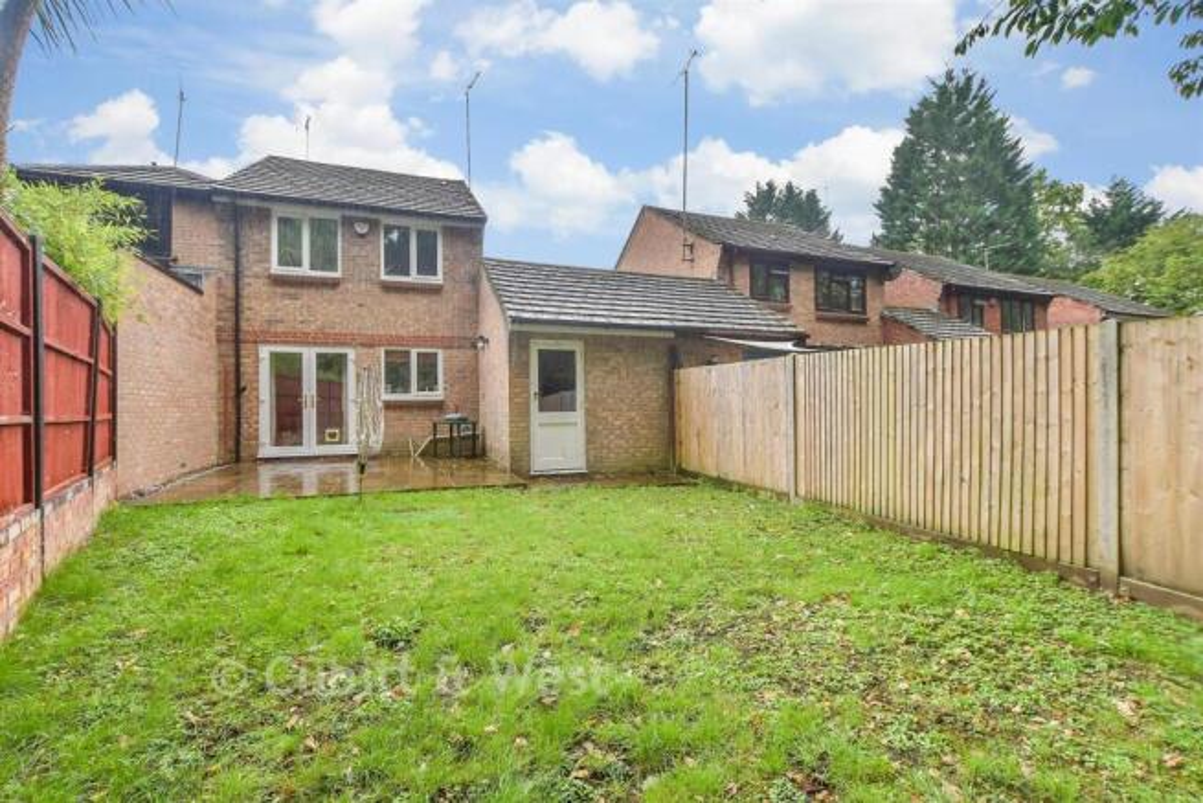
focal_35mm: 15
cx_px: 602
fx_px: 501
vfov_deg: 77.4
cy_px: 402
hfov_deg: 100.4
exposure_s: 1/40
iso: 160
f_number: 8
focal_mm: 10
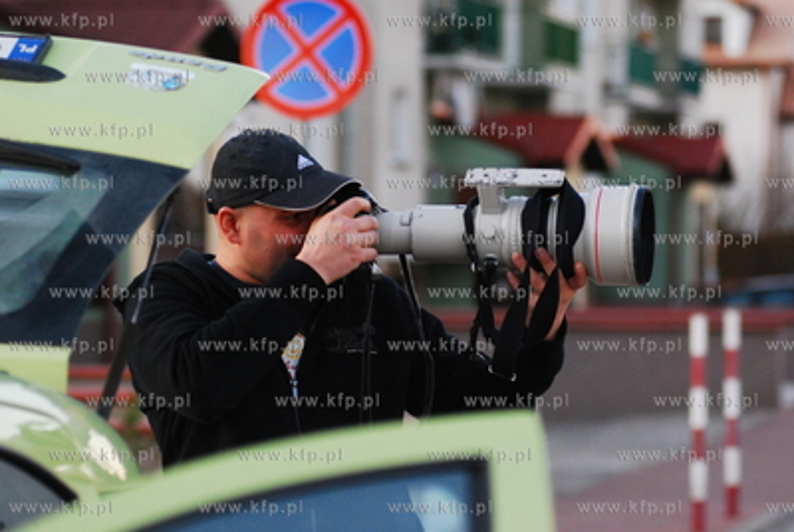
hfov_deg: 14.8
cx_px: 397
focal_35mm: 138
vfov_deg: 10.0
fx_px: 3048
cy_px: 266
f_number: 2.8
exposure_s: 1/160
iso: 1000
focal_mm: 92
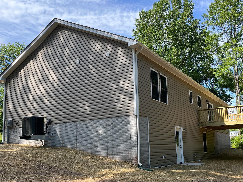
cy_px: 110
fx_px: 253
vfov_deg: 39.5
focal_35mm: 36
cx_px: 131
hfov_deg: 51.3
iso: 50
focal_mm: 5.1
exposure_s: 1/1163
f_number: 1.6
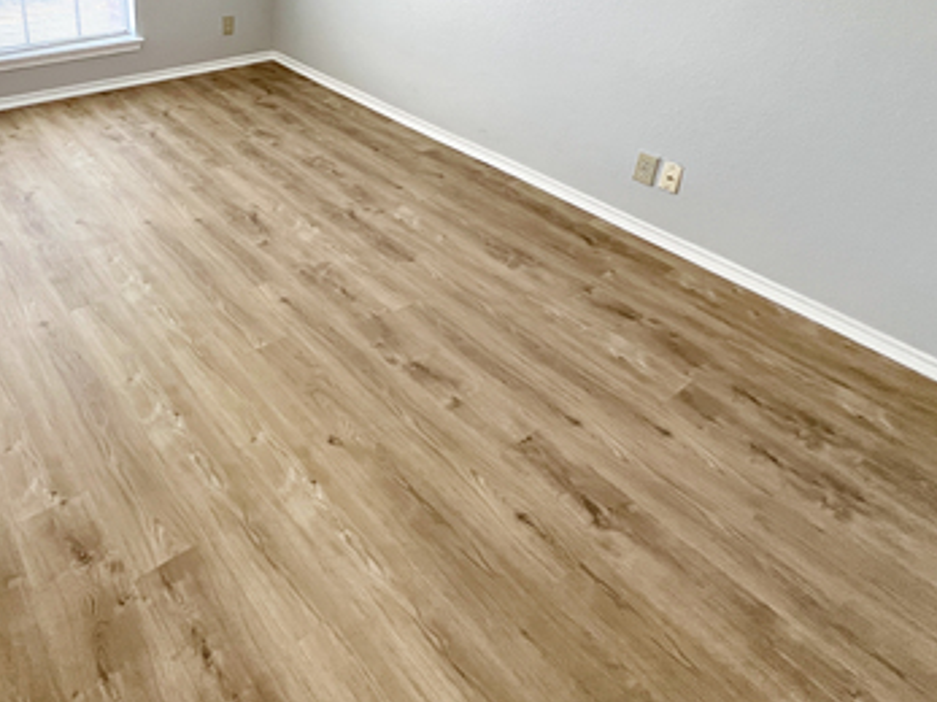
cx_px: 286
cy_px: 135
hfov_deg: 68.8
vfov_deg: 52.9
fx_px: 649
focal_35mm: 24
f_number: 1.8
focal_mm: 1.57
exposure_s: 1/60
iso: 250
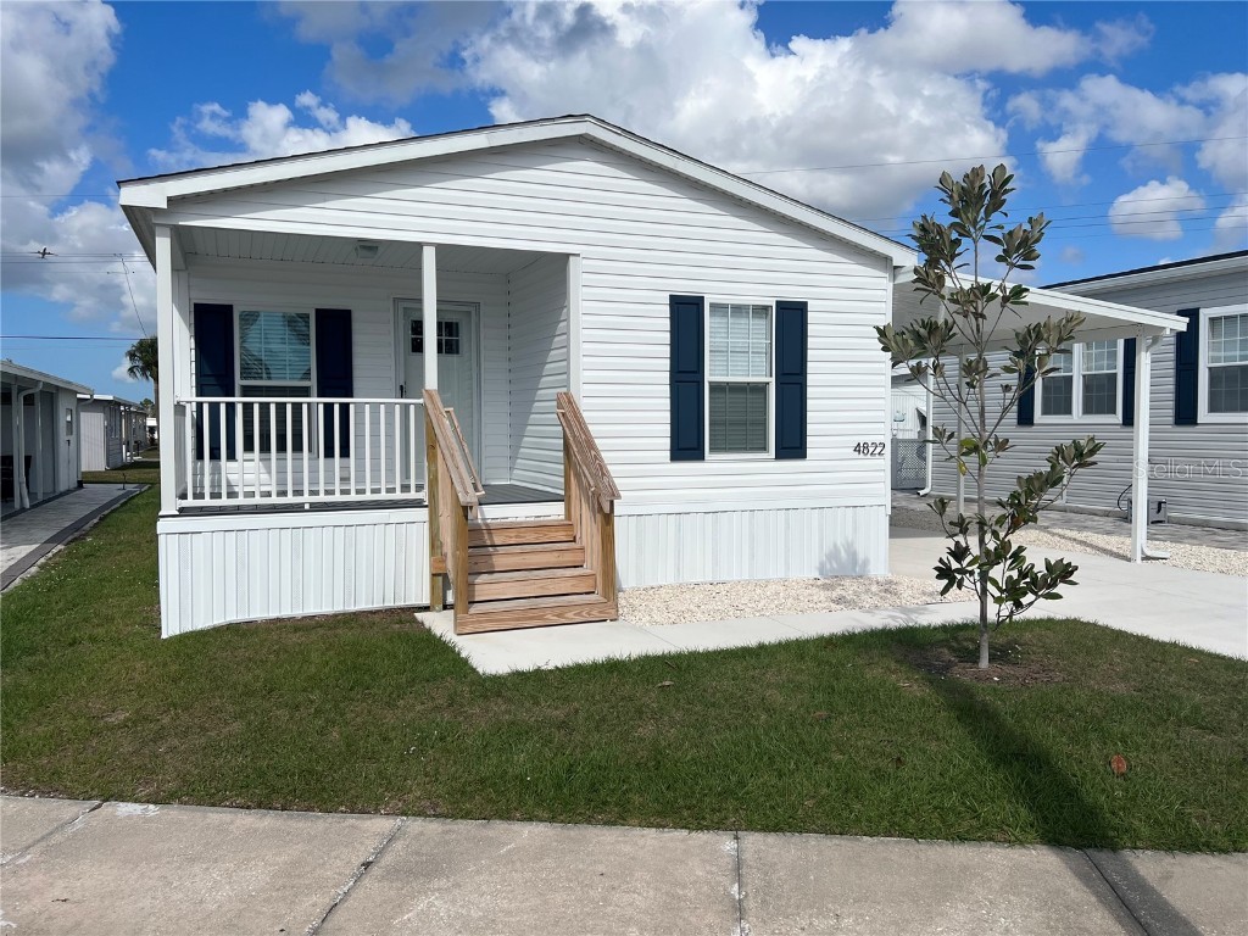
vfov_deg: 53.1
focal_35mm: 26
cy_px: 468
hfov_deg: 67.3
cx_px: 624
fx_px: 937
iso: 50
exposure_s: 1/10309
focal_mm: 5.7
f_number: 1.5
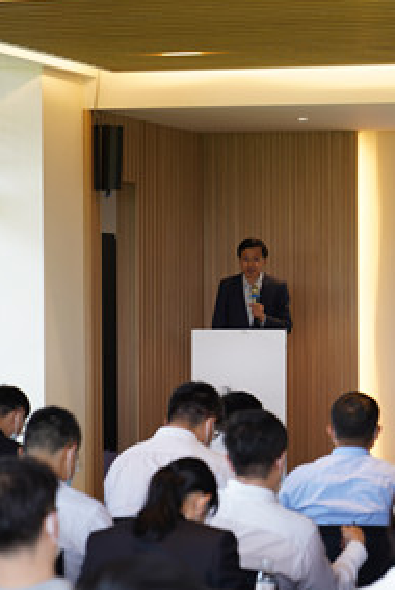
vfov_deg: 16.6
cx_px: 432
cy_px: 319
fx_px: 2019
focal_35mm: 123
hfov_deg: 11.0
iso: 100
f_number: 2.8
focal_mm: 70
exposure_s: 1/25
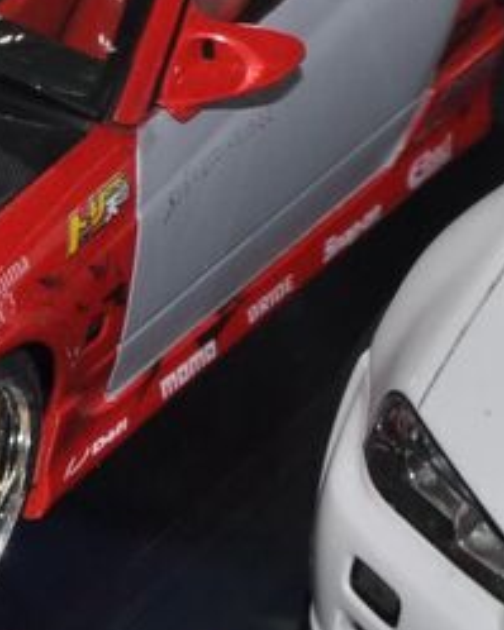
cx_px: -1069
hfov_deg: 4.1
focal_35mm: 361
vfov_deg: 5.3
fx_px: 6735
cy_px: -319
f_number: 11
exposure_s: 1/200
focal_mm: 50
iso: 200
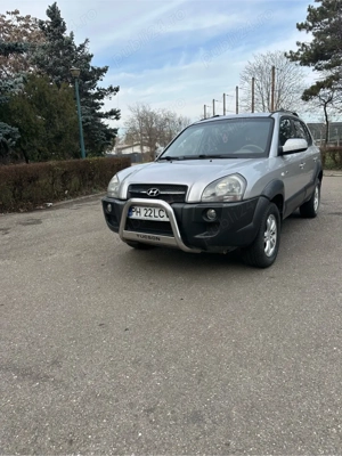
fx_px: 316
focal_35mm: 24
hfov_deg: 56.8
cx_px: 171
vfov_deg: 71.6
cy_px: 228
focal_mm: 6.86
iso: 80
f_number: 1.78
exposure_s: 1/1393
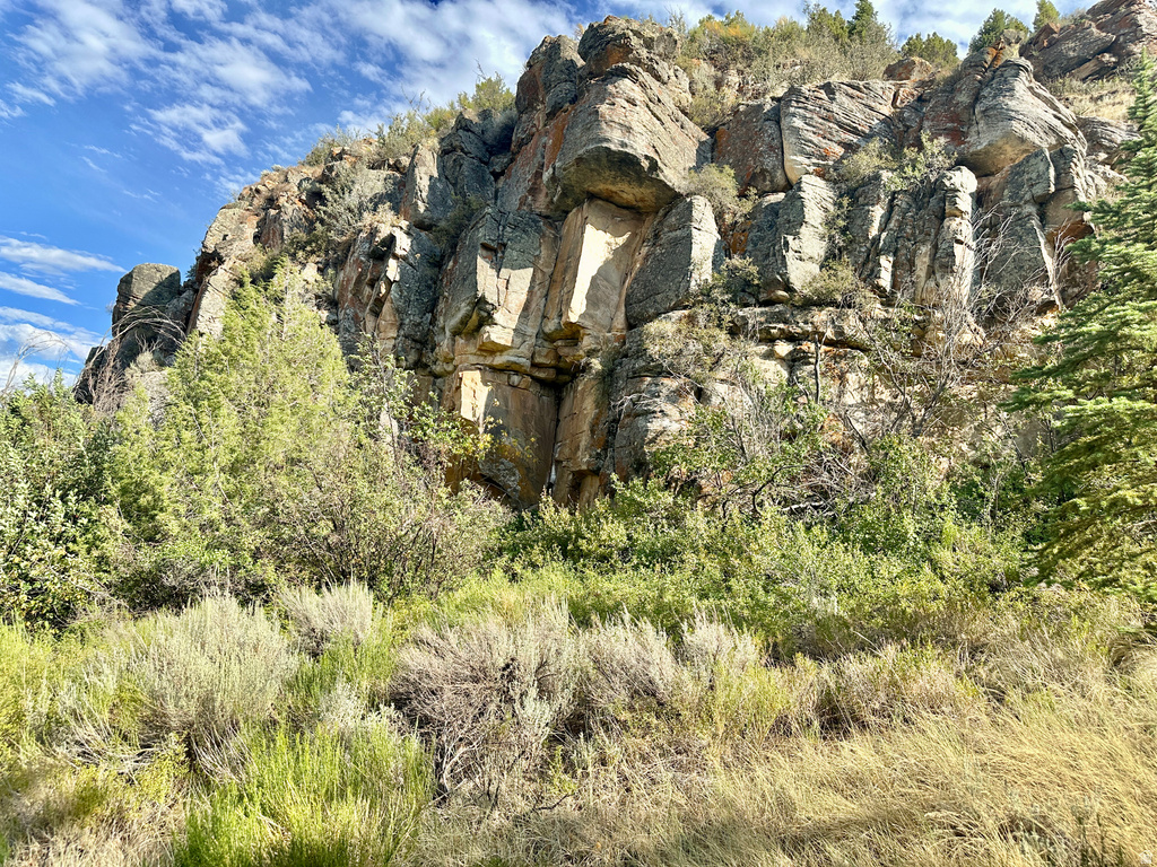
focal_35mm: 24
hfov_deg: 71.6
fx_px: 802
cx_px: 578
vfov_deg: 56.8
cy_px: 434
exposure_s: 1/2525
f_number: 1.78
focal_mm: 6.86
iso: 80
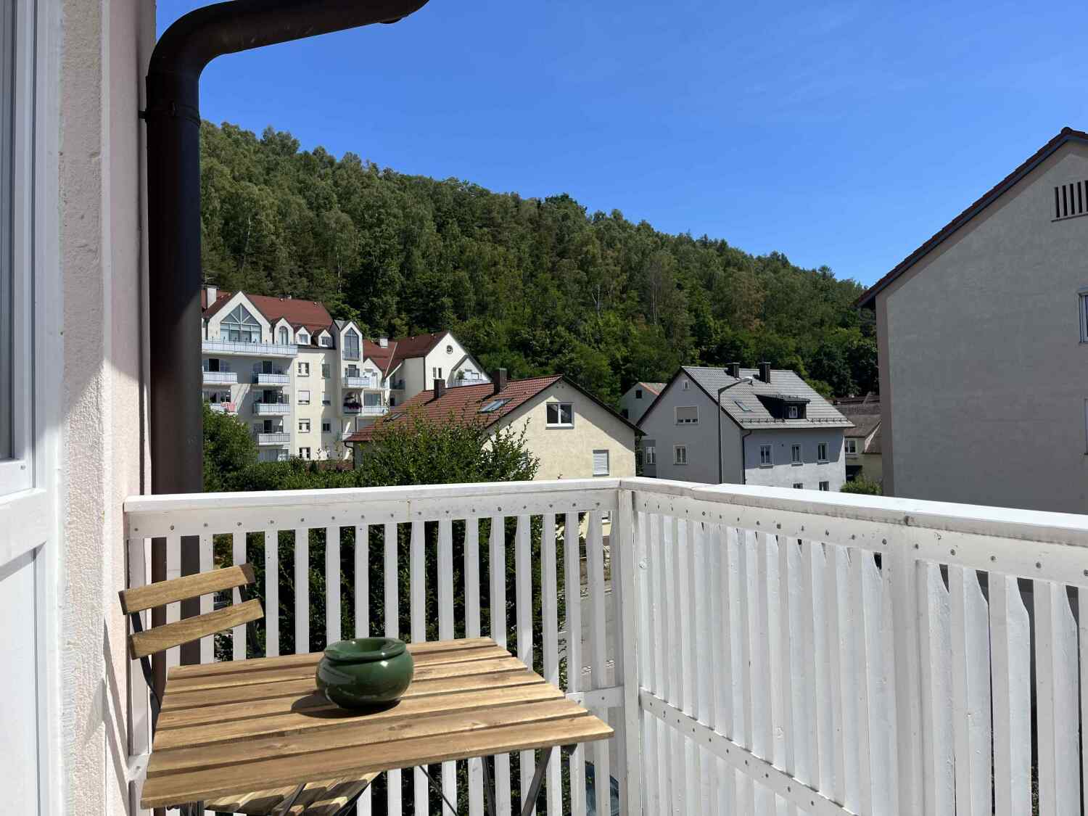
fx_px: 817
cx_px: 544
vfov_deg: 53.1
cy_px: 408
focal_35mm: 26
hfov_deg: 67.3
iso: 50
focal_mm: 5.1
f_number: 1.6
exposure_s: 1/4310
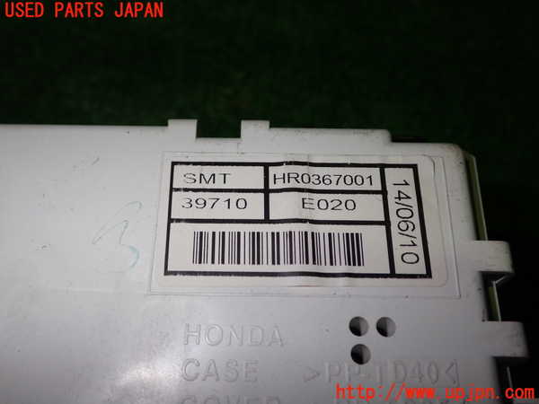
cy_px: 202
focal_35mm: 36
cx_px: 270
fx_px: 561
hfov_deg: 51.4
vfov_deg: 39.7
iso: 200
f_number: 7.1
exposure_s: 1/40
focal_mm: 6.37
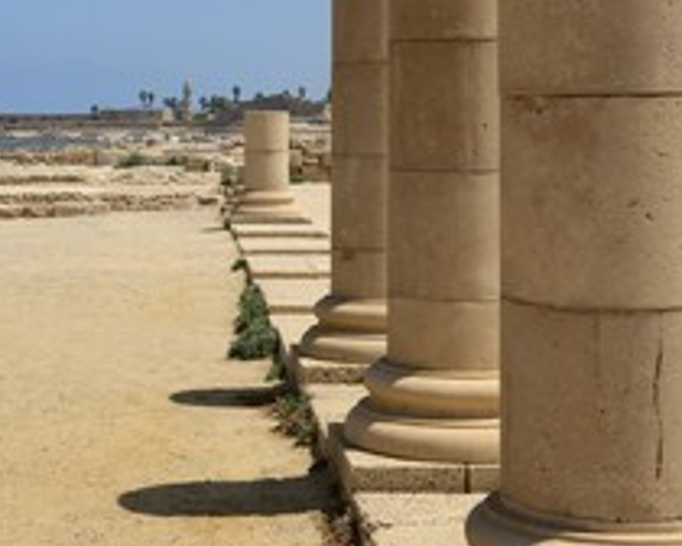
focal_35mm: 75
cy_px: 162
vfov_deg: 20.3
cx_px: 175
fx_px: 1514
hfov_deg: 25.1
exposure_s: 1/160
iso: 100
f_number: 13
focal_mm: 40
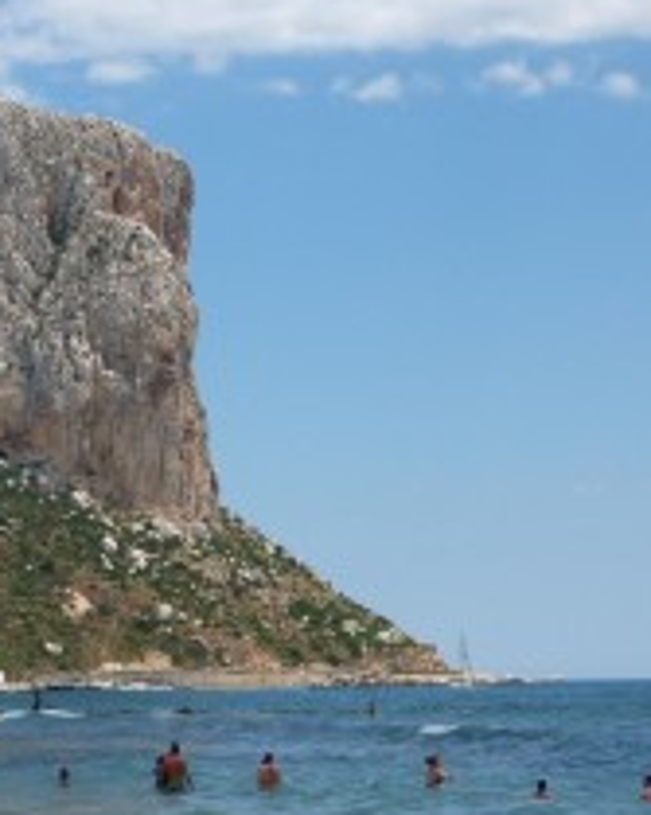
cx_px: -78
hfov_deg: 11.8
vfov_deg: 14.8
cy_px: 677
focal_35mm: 129
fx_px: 3109
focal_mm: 9.7
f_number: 5.6
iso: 80
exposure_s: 1/500
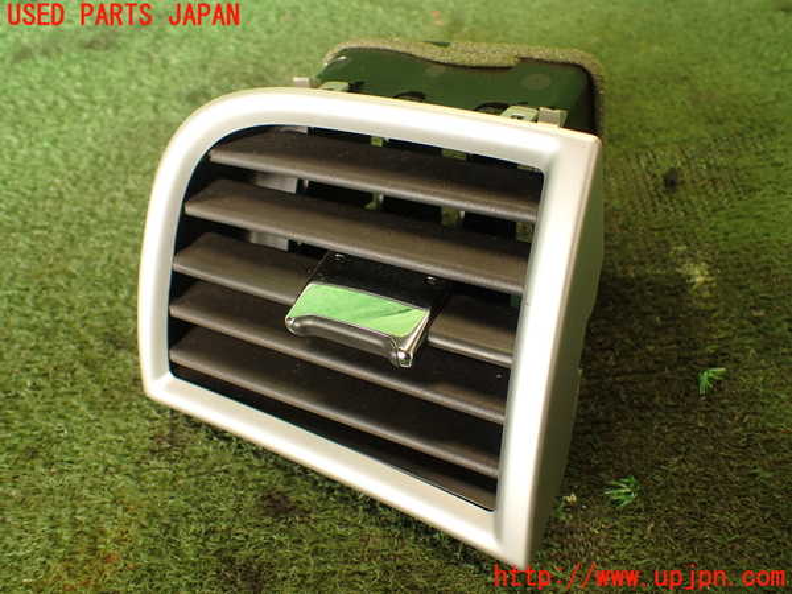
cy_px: 297
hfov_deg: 56.8
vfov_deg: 44.2
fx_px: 732
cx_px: 396
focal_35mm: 32
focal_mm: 5.79
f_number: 2.4
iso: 200
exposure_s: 1/40
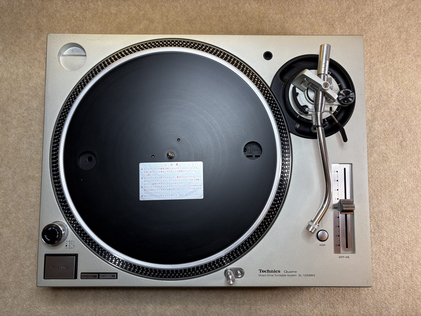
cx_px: 210
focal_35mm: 26
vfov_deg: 53.1
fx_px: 316
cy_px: 158
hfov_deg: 67.3
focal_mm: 5.96
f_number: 1.6
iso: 80
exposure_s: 1/100
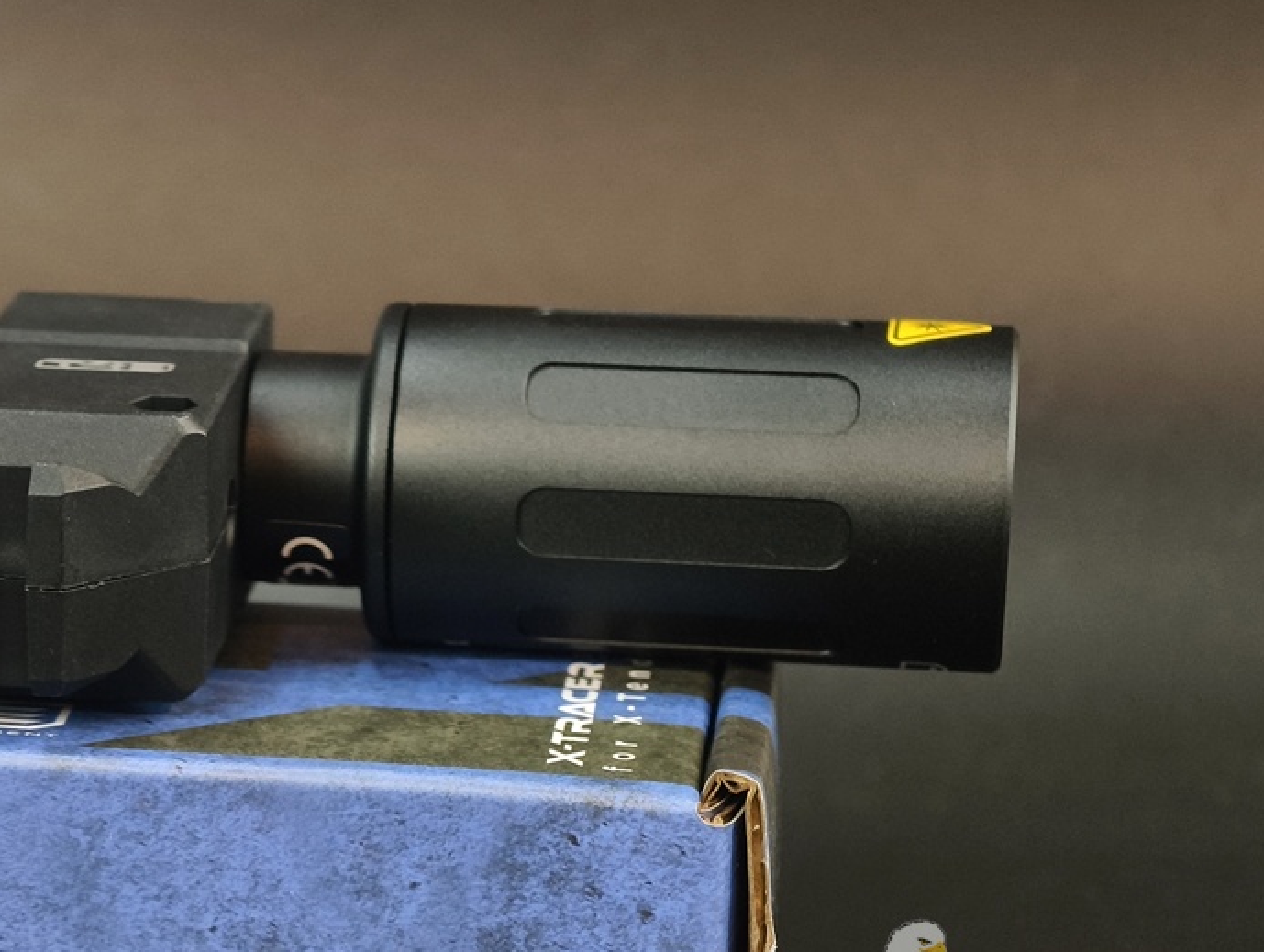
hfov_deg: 13.2
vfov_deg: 10.0
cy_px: 670
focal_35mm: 148
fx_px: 5413
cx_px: 189
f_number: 2.67
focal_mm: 22.48
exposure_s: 1/24
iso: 1633
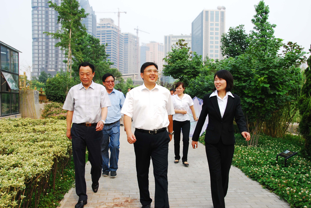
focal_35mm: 36
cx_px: 156
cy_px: 104
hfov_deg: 53.1
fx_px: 311
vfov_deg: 37.0
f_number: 8
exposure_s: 1/250
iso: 200
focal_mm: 24
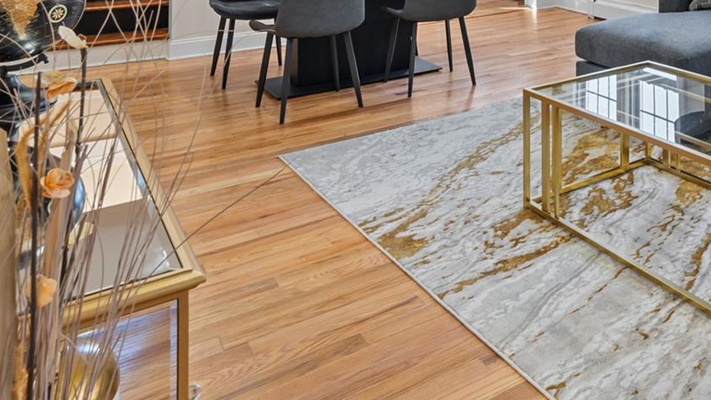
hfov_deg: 45.3
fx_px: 679
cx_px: 734
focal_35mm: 36
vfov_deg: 28.5
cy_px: -82
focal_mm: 14
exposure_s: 1/4
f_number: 10
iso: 250
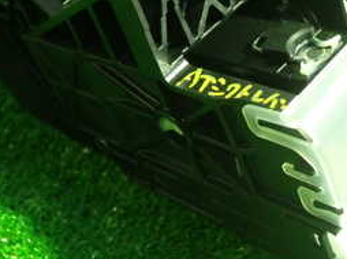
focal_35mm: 71
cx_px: 220
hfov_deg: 27.3
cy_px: 76
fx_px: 711
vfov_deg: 20.6
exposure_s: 1/30
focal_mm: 5.4
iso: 800
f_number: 2.3
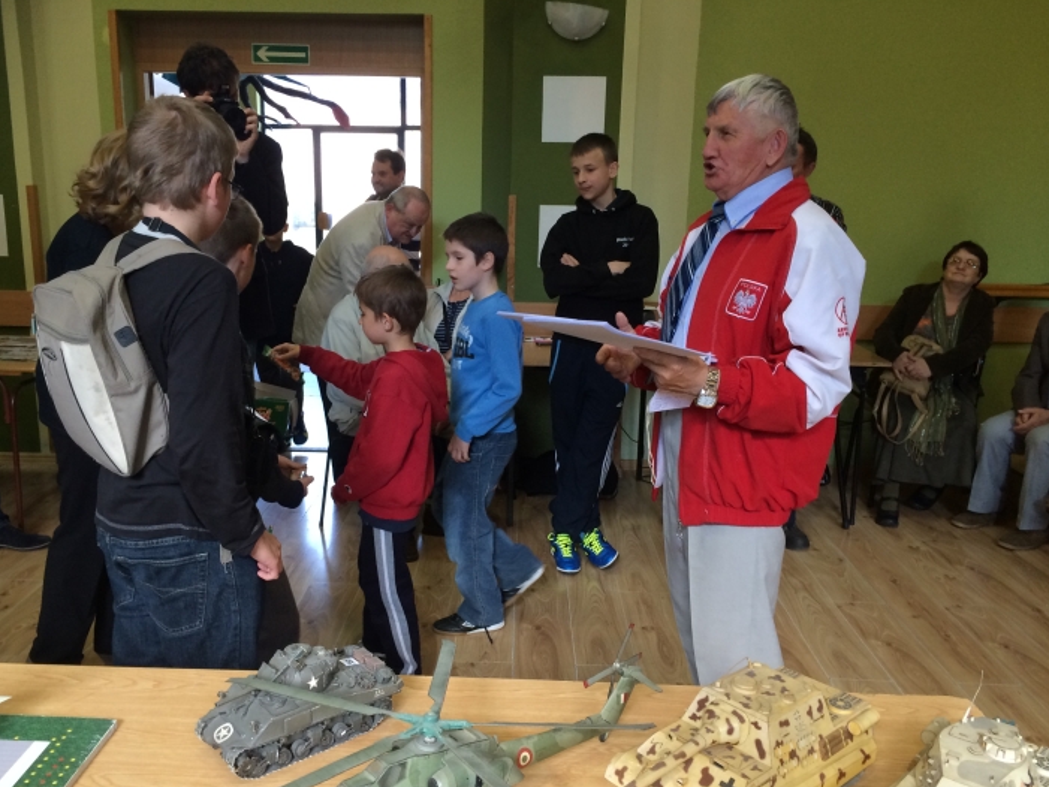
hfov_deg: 56.8
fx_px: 970
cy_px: 412
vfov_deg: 44.2
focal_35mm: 32
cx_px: 500
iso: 80
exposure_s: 1/33
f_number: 2.2
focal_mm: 4.12
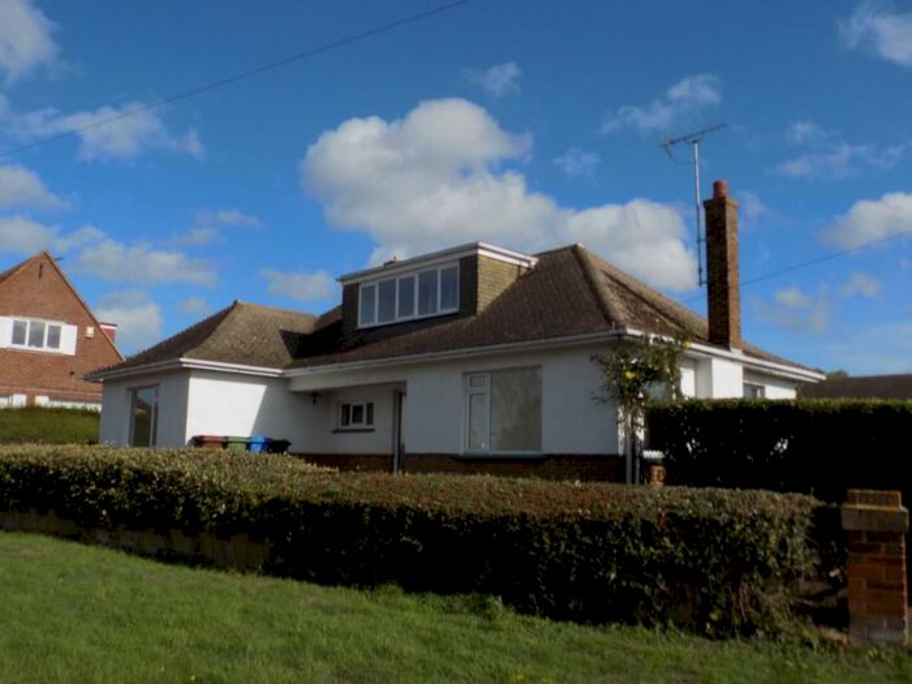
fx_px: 790
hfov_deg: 60.0
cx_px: 456
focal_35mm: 30
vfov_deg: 46.8
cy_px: 342
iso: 80
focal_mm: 5.3
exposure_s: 1/1250
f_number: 3.3
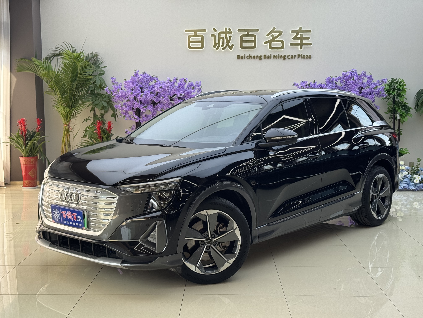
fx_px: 587
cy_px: 159
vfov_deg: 30.3
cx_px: 212
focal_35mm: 48
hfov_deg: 39.7
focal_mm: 6.76
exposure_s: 1/274
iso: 64
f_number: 1.78
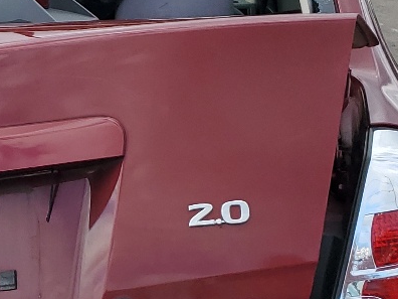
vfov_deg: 14.0
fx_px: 1207
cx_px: 20
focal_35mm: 105
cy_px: 237
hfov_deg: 18.3
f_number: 1.5
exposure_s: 1/2500
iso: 50
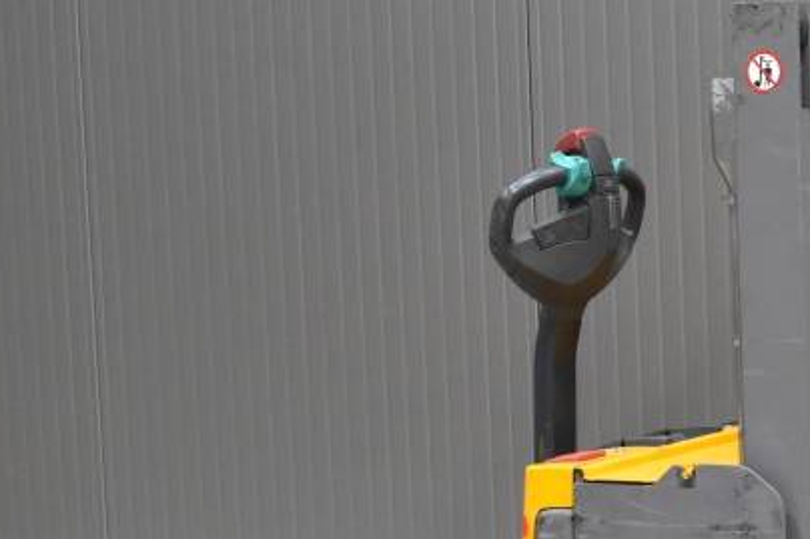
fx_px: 2406
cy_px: 447
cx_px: 892
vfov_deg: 12.7
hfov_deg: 18.4
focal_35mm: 107
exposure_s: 1/40
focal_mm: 24
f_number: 5.6
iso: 1600
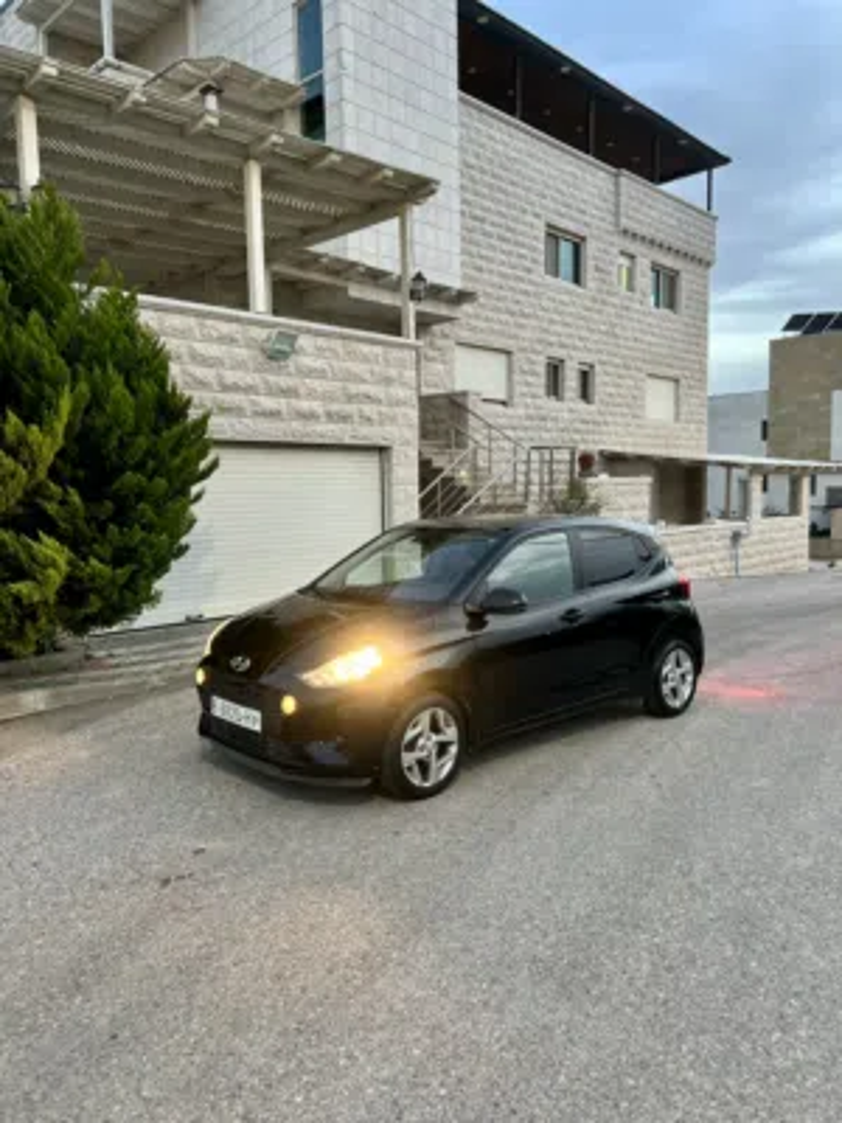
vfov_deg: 67.3
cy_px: 562
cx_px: 421
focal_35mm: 26
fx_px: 843
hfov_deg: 53.1
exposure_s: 1/60
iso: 320
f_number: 1.5
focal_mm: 5.7
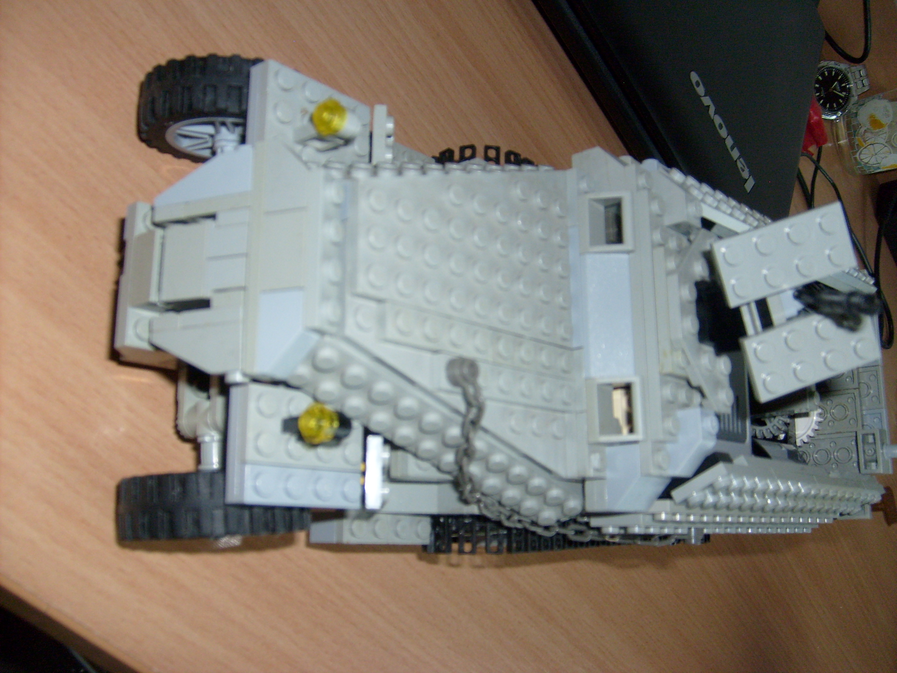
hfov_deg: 52.6
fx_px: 907
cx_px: 448
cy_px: 336
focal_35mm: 35
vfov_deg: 40.7
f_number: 2.8
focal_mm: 5.8
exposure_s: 1/45
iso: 100
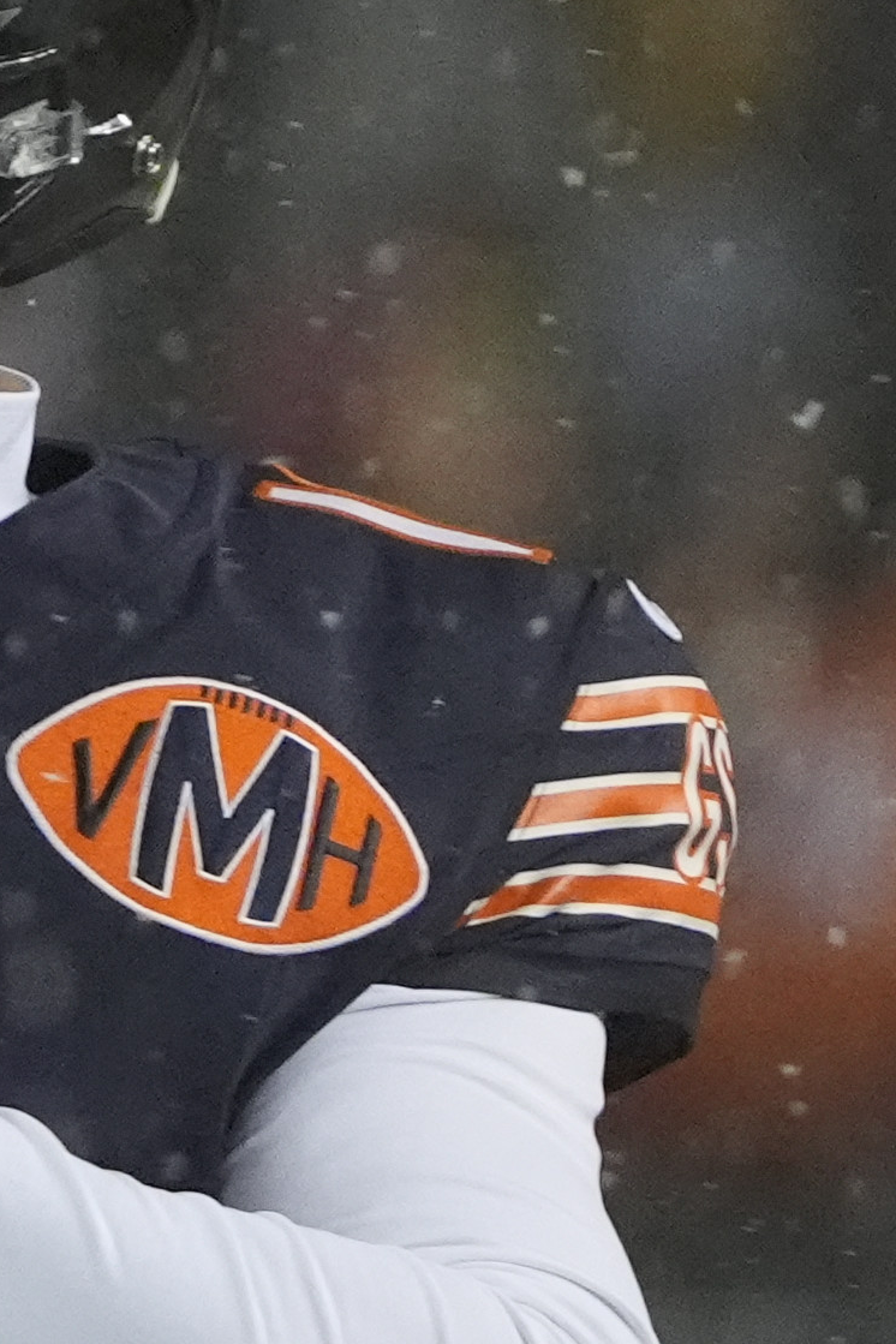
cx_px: -786
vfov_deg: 0.9
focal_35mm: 2204
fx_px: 82276
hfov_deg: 0.6
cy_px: 767
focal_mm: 411
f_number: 6.3
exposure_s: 1/1250
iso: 8000
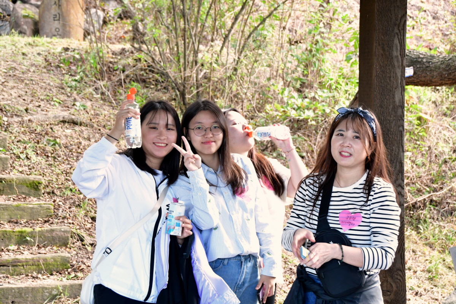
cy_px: 152
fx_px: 1419
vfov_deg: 12.2
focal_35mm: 112
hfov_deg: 18.3
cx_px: 228
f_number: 9
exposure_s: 1/125
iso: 3200
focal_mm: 75
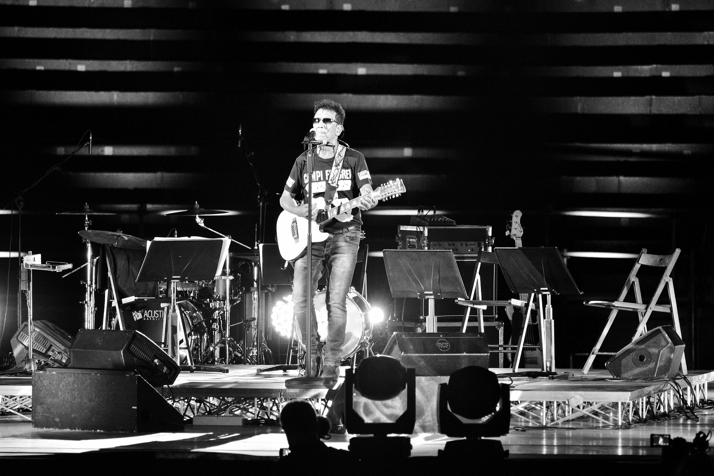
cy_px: 238
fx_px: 5950
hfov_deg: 6.9
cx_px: 357
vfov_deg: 4.6
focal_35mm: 300
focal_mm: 200
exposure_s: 1/100
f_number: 5.3
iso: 400
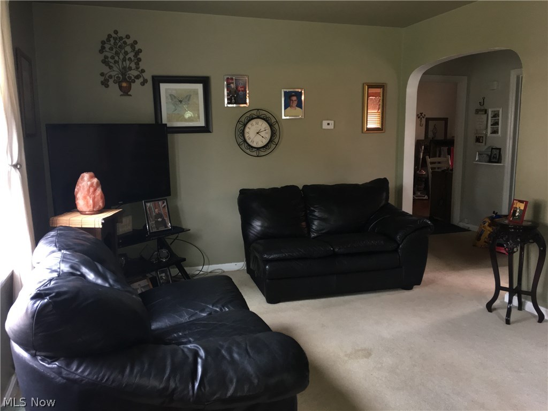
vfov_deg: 48.2
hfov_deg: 61.7
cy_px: 206
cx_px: 274
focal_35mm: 29
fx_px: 459
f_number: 2.2
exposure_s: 1/17
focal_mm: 4.15
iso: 125
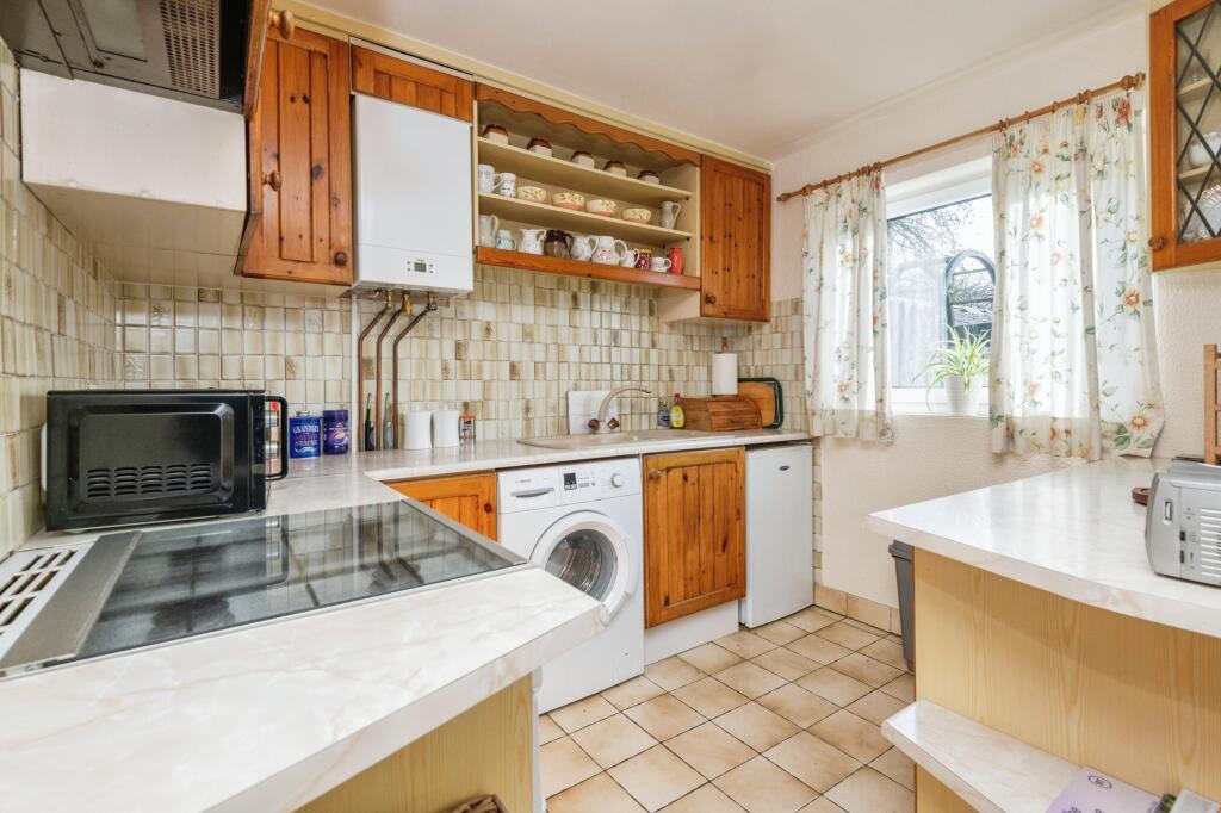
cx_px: 610
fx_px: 542
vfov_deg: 73.7
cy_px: 406
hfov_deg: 96.8
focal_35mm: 16
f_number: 8
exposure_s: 1/200
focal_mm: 16
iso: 250
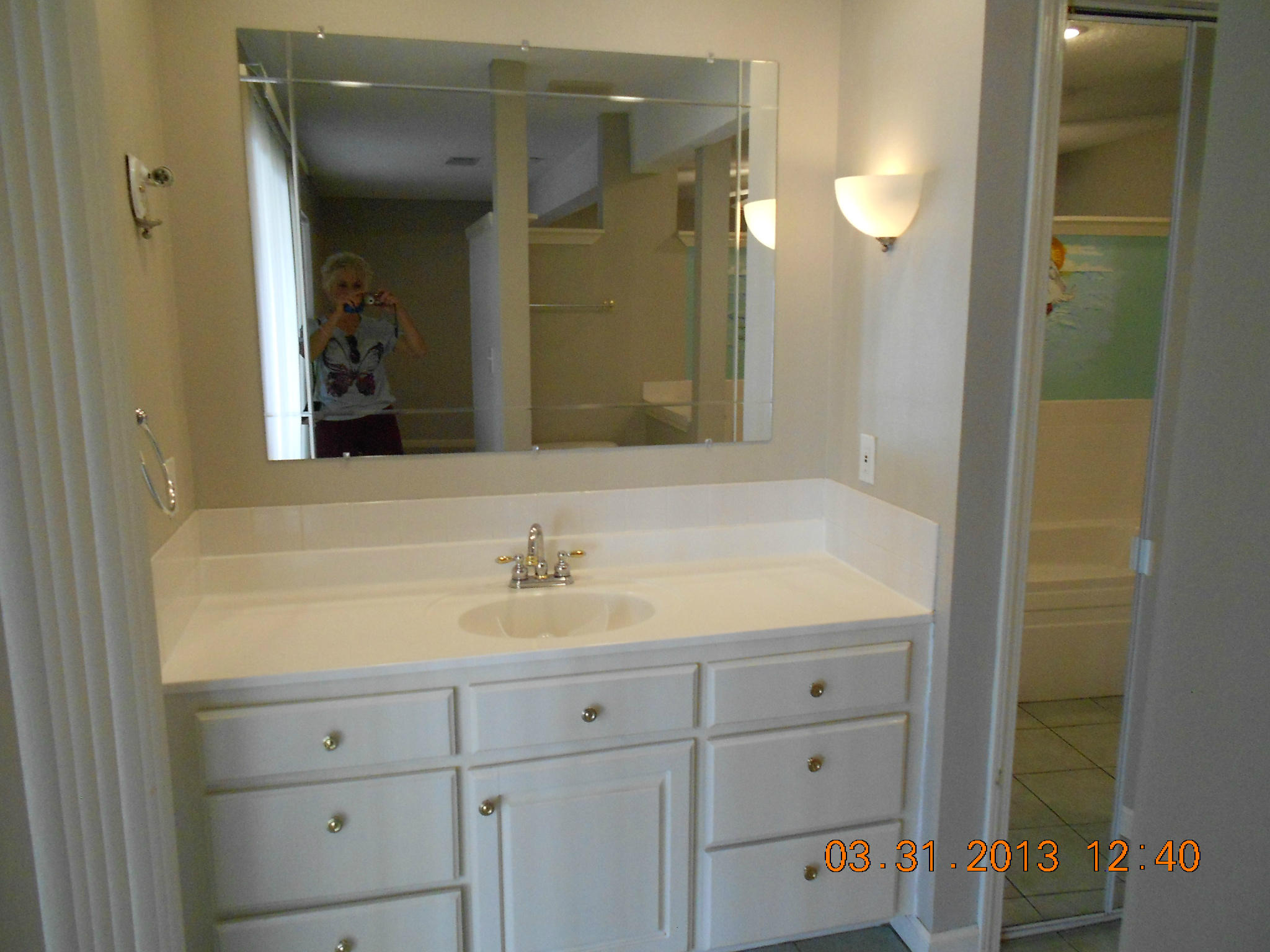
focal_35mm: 26
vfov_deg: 53.1
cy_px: 476
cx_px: 635
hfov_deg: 67.3
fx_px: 954
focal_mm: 4.6
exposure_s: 1/100
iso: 400
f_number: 3.2
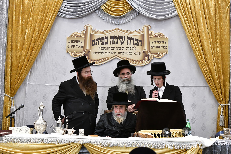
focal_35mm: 70
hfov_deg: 28.8
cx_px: 116
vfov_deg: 19.5
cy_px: 77
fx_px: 449
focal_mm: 70
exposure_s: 1/100
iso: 3200
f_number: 5.6
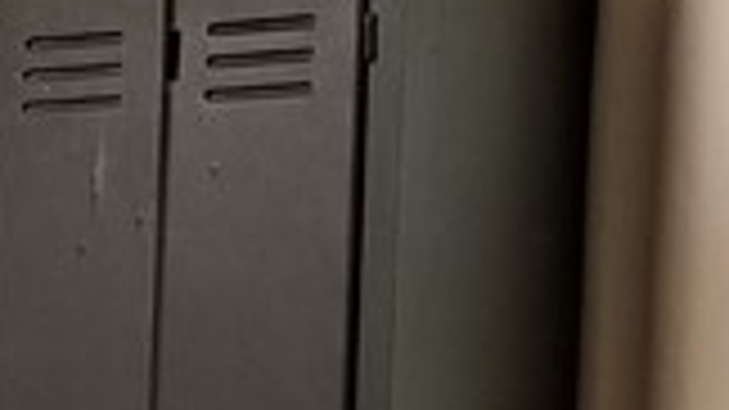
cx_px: -1030
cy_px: 703
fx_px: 3459
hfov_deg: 10.4
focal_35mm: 179
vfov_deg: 6.6
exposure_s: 1/10
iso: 250
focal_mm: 4.25
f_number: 1.7
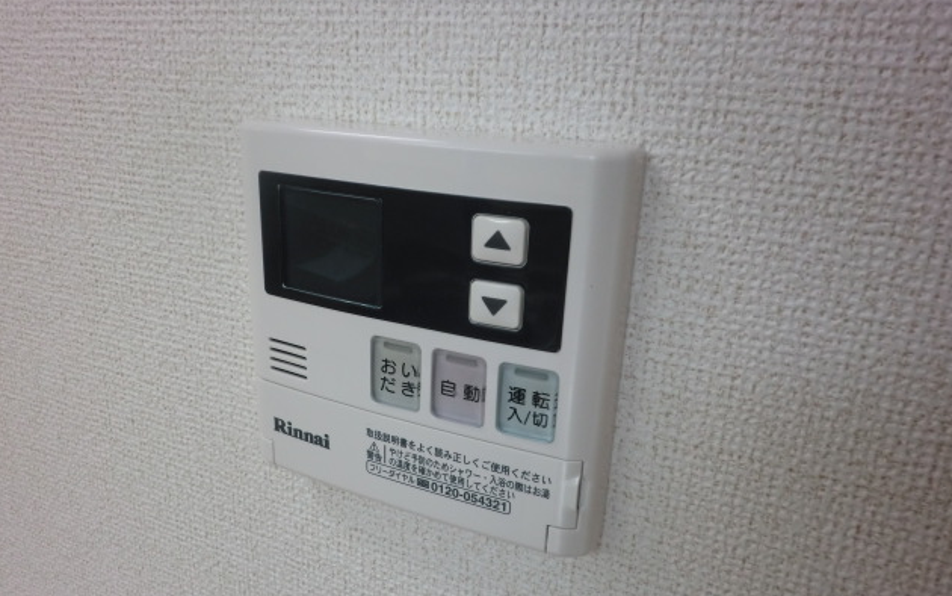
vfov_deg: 44.5
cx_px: 481
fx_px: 727
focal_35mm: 28
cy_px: 330
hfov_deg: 66.5
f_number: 2.8
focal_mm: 4.7
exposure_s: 1/60
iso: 100
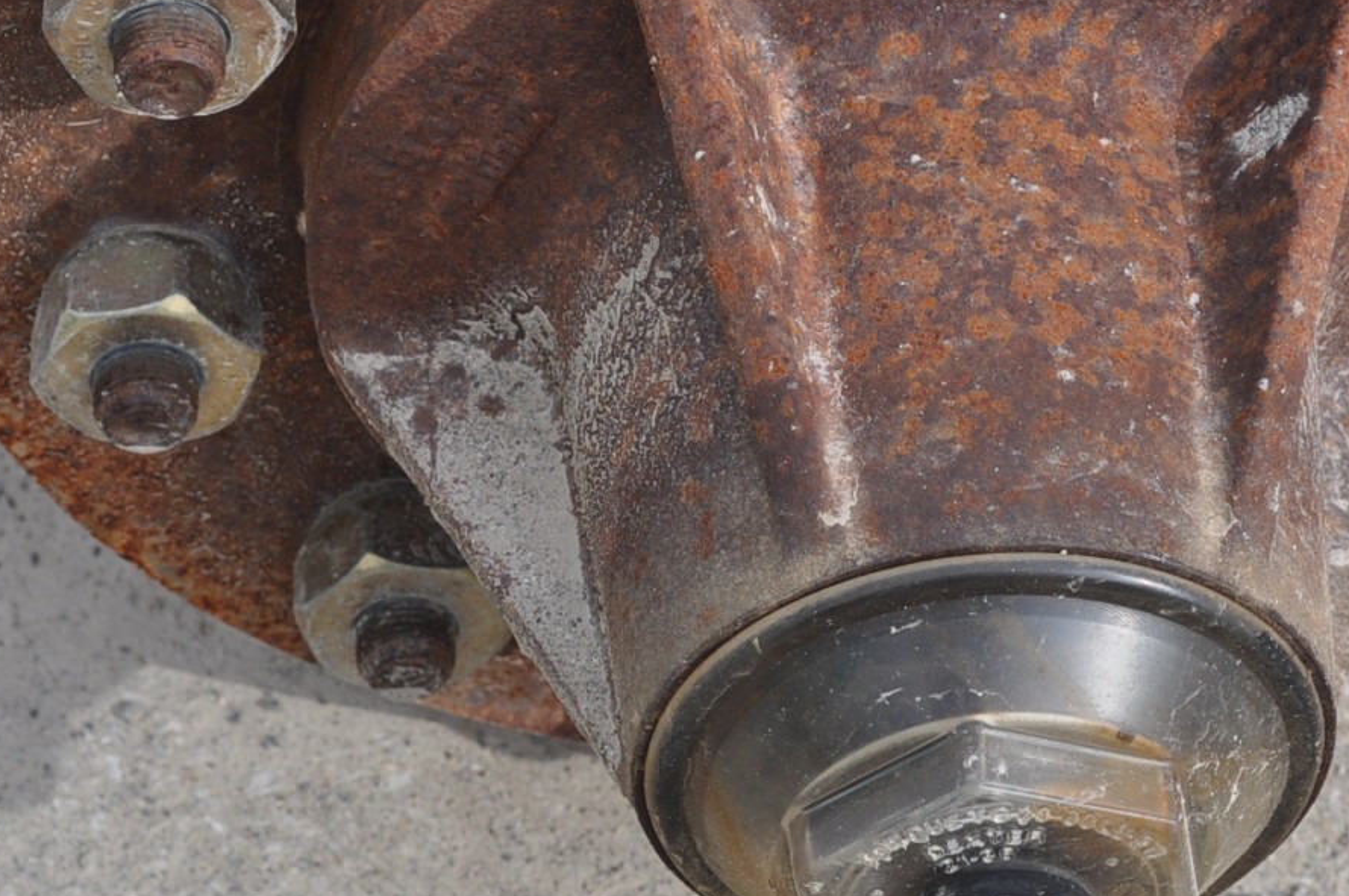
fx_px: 5950
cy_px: 224
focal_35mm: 159
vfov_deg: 8.6
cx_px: 878
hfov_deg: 12.9
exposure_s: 1/250
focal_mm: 44
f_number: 8
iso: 200
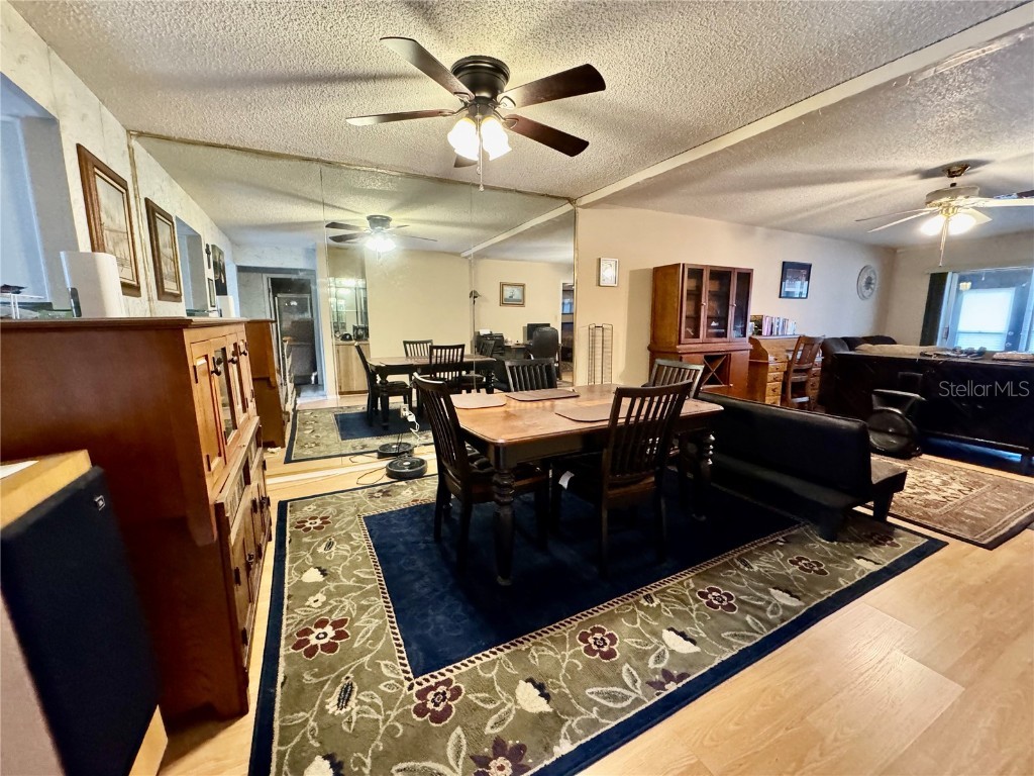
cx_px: 517
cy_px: 388
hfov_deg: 102.1
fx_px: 418
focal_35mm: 14
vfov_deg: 85.7
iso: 1000
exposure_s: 1/60
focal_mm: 2.22
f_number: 2.2
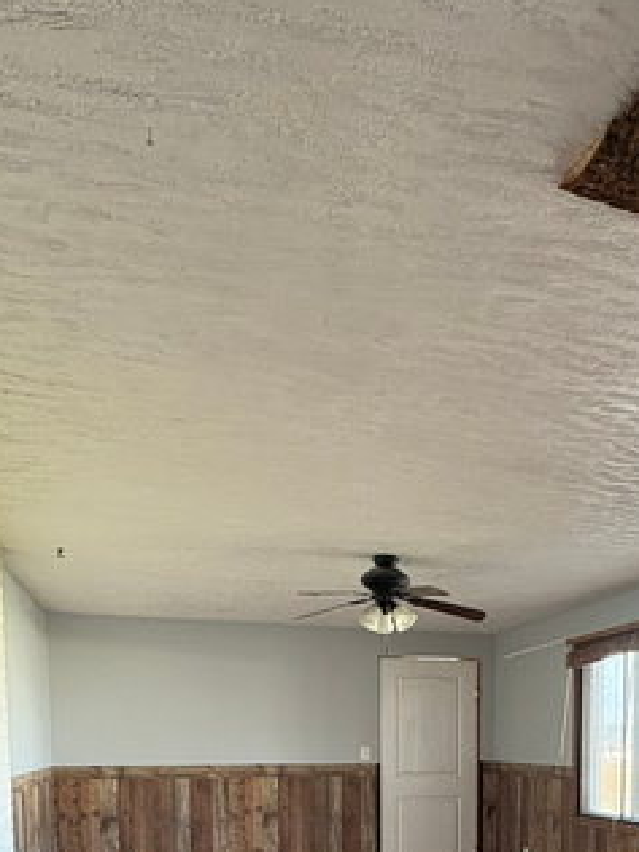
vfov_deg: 47.1
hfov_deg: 40.9
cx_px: 461
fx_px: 837
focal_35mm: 34
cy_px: 806
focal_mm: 2.22
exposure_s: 1/60
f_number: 2.2
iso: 320
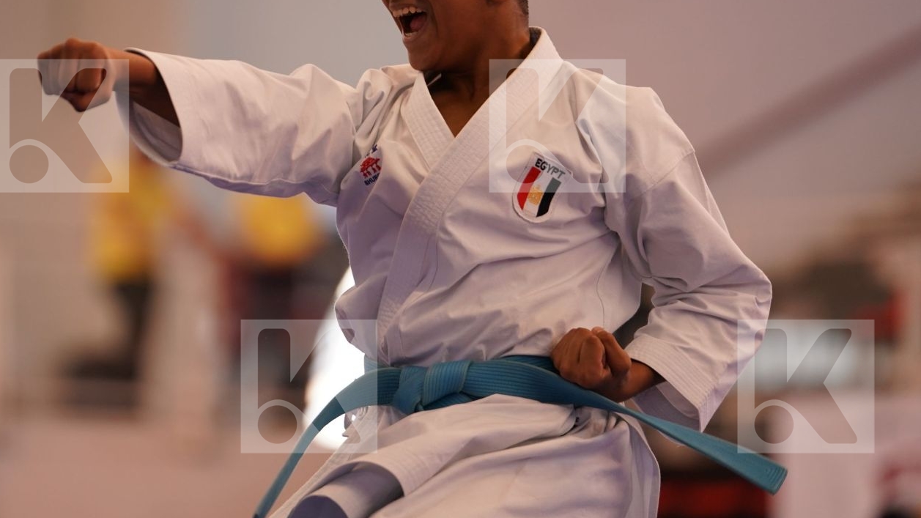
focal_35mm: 300
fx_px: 7326
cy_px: 126
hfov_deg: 7.2
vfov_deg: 4.0
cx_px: 309
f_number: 2.8
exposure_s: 1/500
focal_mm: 200
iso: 800
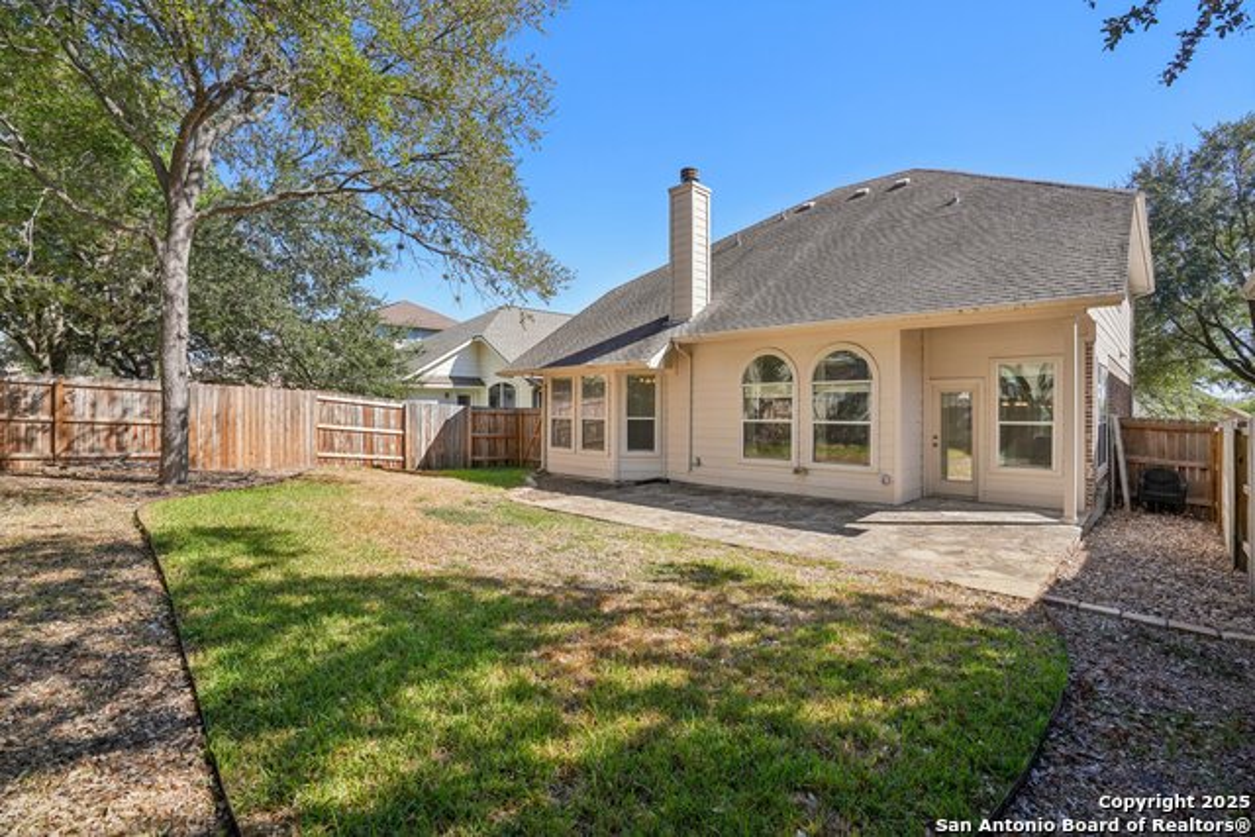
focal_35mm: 16
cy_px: 418
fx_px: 558
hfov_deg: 96.7
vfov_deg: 73.8
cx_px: 628
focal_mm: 16
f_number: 8
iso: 200
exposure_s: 1/250
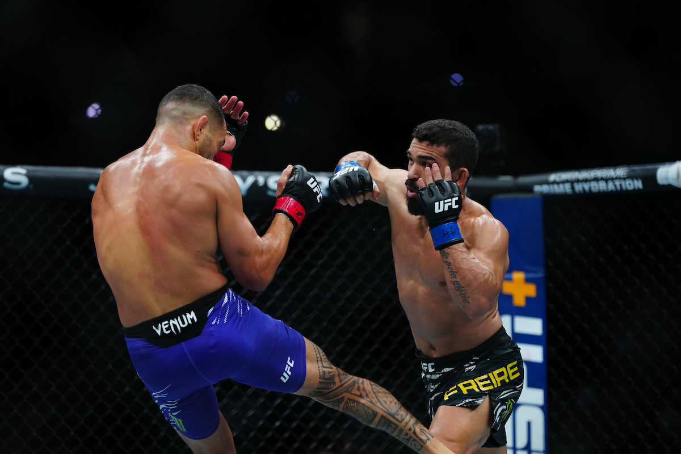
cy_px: 227
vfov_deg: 10.3
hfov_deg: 15.4
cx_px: 340
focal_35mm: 133
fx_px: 2516
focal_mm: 133
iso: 2000
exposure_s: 1/1250
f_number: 2.8
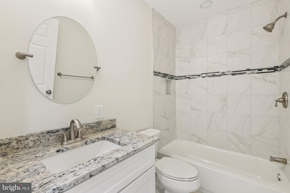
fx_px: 129
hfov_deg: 96.7
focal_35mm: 16
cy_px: 96
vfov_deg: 73.7
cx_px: 145
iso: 400
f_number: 8
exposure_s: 1/15
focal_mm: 16
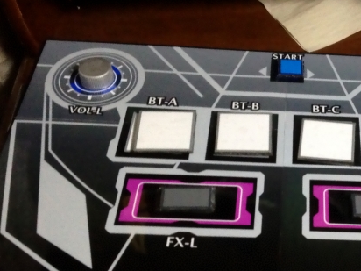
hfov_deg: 27.5
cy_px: 189
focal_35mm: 68
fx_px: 709
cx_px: 325
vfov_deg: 21.5
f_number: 2.4
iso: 500
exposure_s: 1/15
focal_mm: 4.28
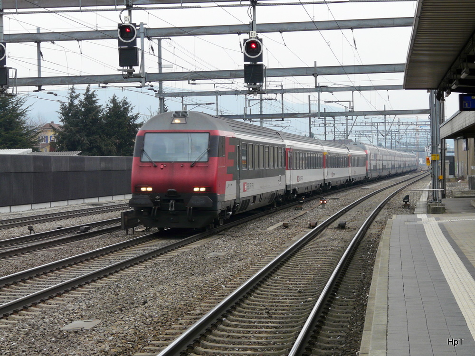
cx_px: 238
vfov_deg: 14.6
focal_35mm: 101
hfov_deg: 19.4
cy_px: 178
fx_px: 1386
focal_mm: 16.6
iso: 100
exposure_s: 1/200
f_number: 4.5
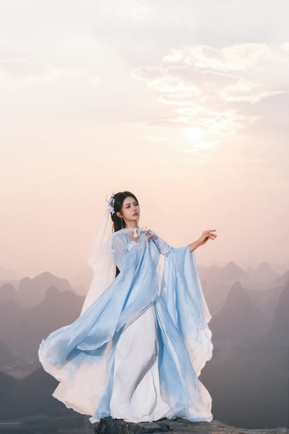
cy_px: 217
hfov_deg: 16.3
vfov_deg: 24.2
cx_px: 144
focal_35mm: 84
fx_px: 1011
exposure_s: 1/500
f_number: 5.6
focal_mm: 56
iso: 500
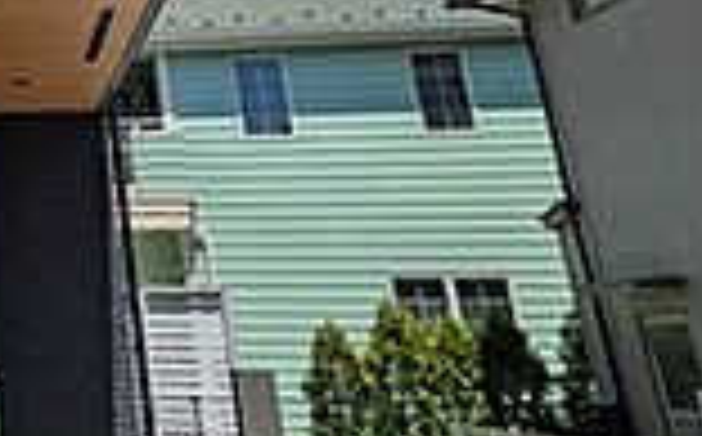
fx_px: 1127
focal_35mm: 59
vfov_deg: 20.9
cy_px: -38
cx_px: -328
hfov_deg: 26.2
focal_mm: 1.83
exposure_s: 1/3106
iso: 48
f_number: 2.2
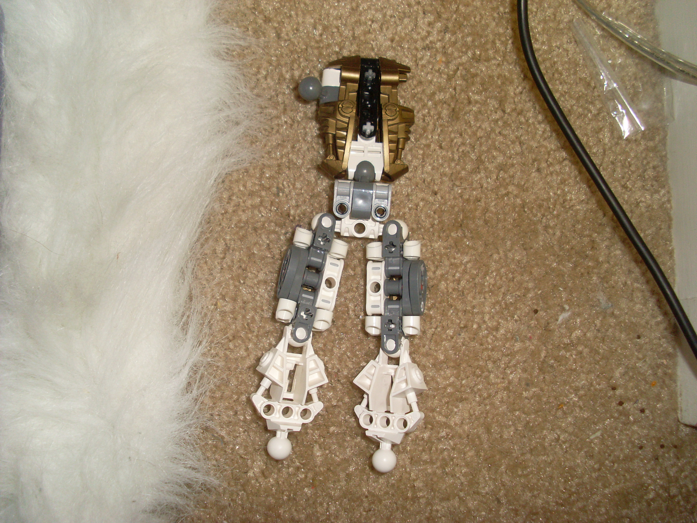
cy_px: 262
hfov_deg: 49.0
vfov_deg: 37.7
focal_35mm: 38
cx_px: 348
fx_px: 765
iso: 100
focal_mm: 6.3
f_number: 7.7
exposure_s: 1/45
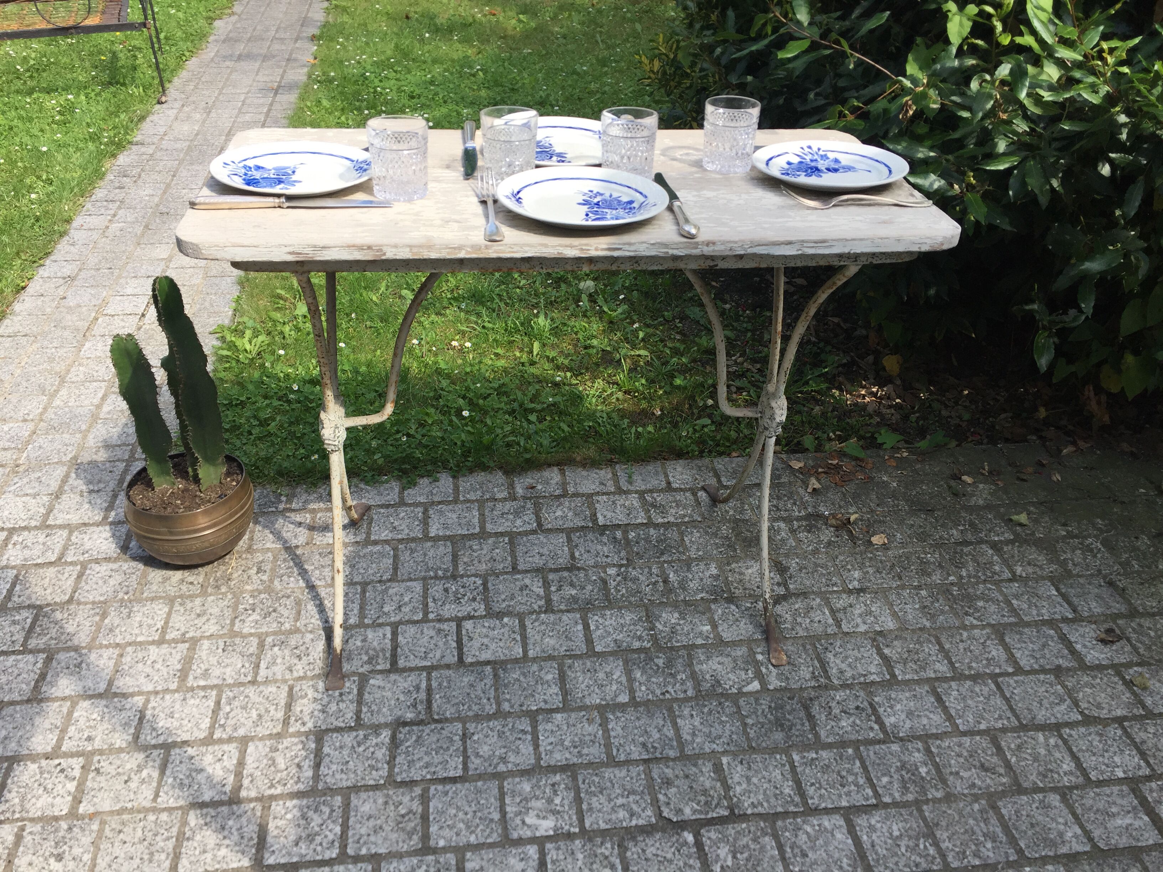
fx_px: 974
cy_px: 436
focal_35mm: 29
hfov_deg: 61.7
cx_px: 582
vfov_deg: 48.2
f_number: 2.2
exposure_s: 1/573
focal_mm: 4.15
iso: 32
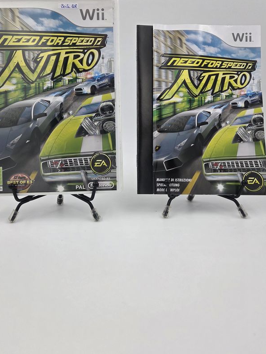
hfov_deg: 48.2
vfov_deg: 61.1
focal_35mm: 29
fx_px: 297
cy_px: 142
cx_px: 122
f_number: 1.8
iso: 50
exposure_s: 1/306
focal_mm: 5.4
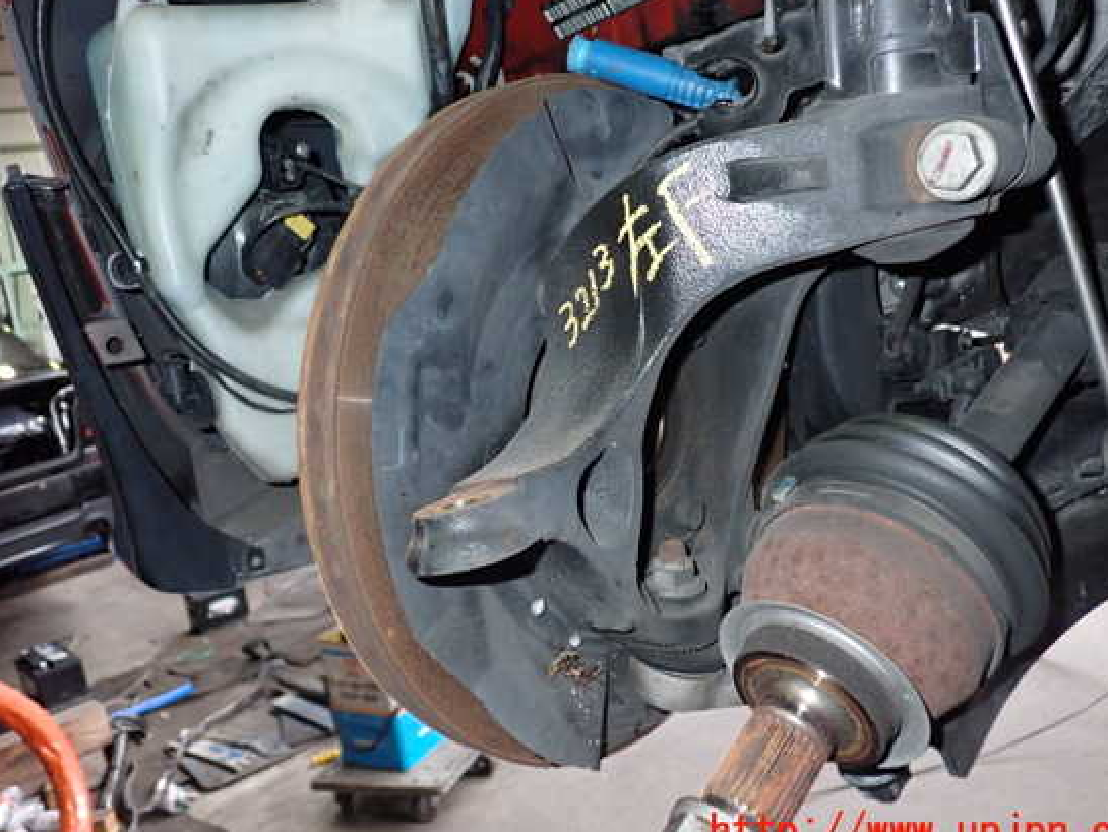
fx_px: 1057
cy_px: 401
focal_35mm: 33
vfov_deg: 43.0
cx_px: 559
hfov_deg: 55.3
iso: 640
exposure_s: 1/30
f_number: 6.3
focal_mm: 5.4
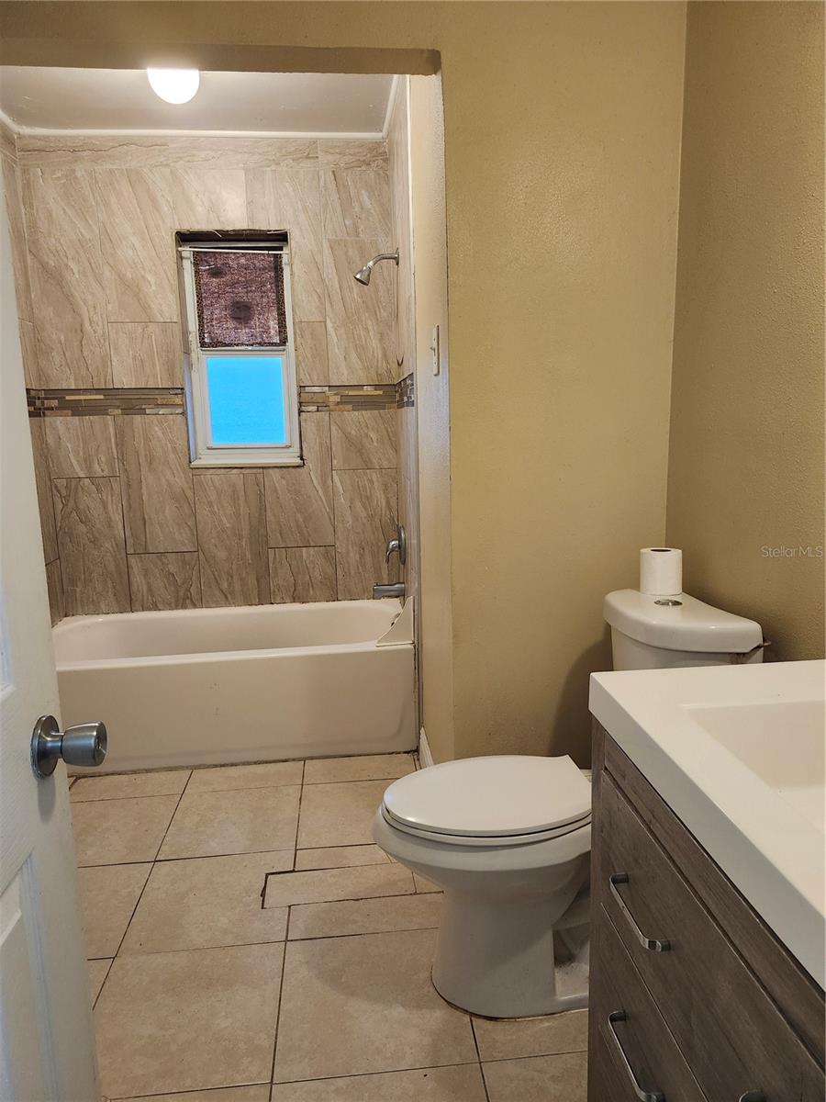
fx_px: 732
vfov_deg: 73.9
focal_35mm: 23
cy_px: 551
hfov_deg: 58.9
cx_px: 413
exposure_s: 1/120
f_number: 1.8
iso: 640
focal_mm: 5.54
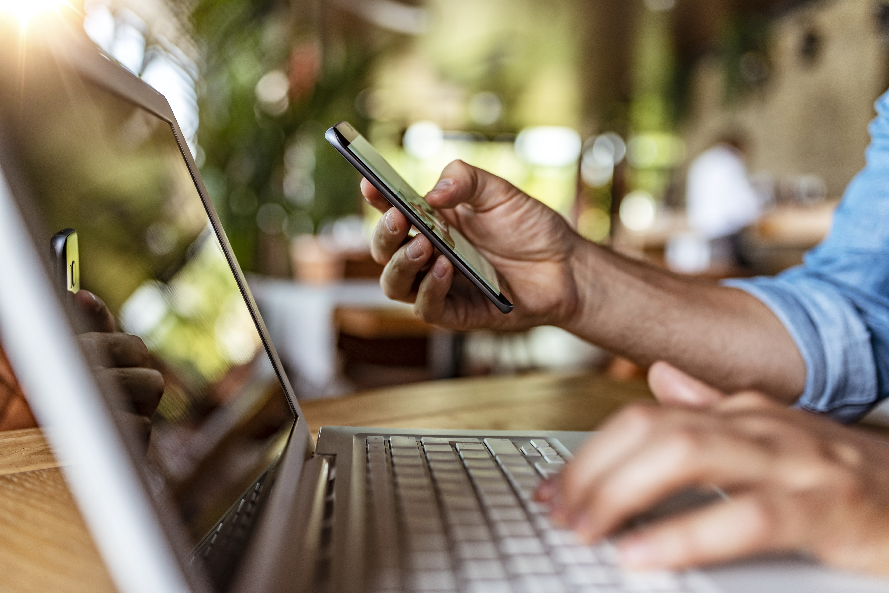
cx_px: 444
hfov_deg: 54.4
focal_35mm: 35
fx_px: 865
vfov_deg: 37.9
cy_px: 296
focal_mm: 35
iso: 100
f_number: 1.8
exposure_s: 1/250
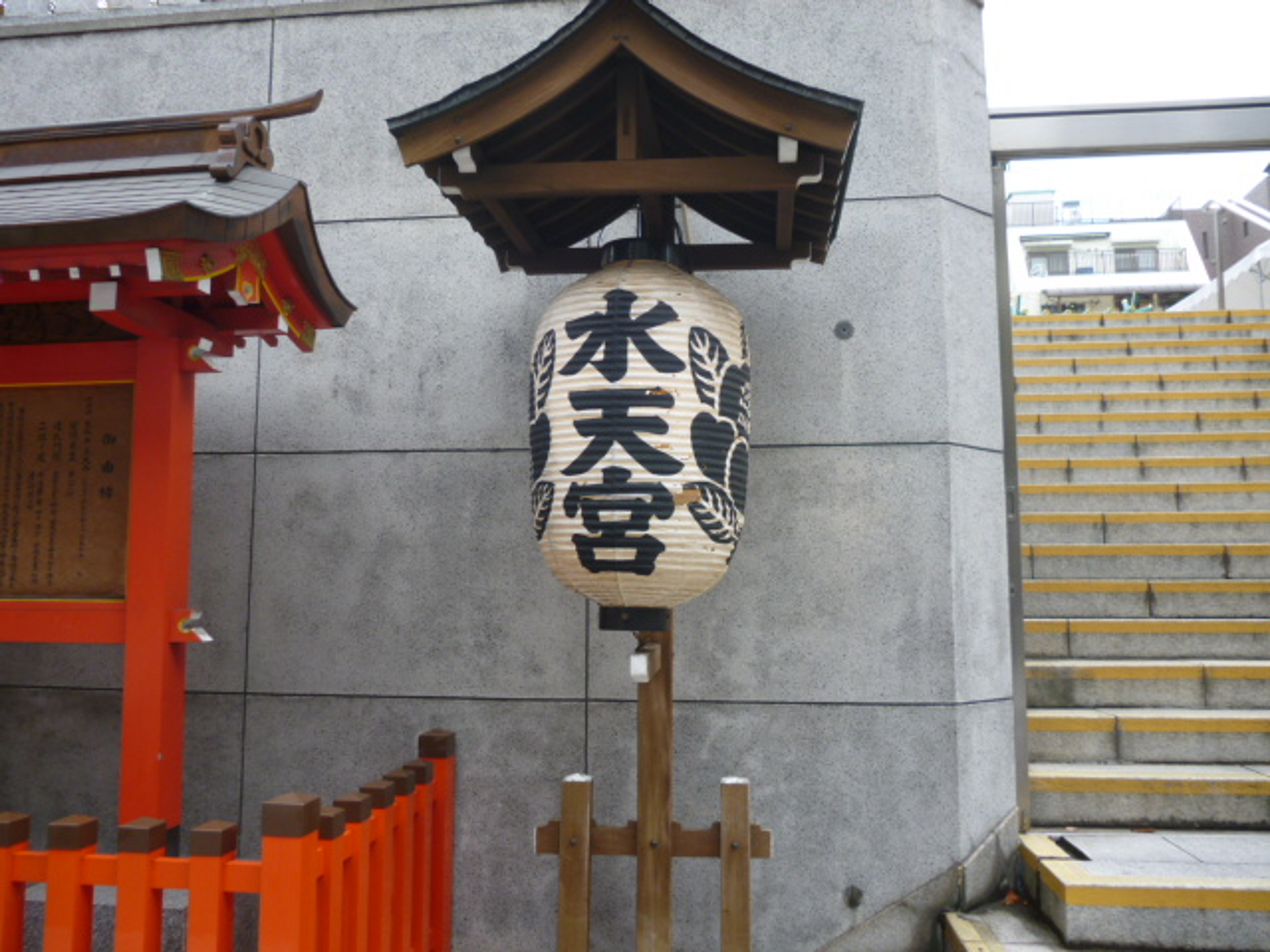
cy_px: 476
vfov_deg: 49.7
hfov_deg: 63.4
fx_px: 1027
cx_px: 635
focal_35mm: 28
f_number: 3.1
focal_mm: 5
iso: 100
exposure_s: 1/80
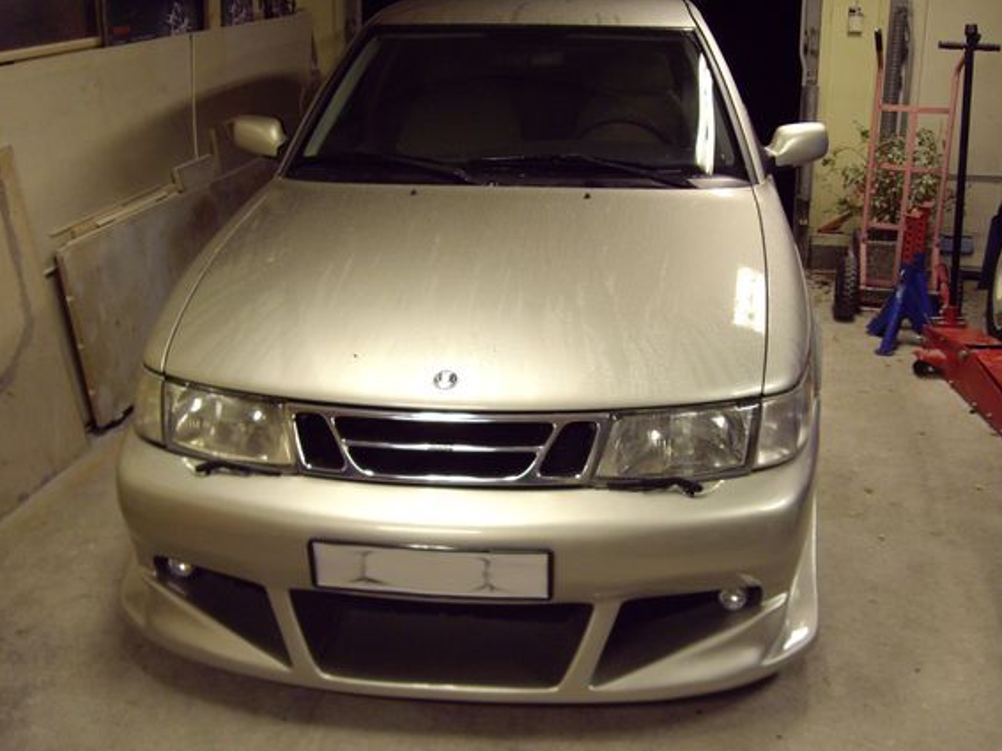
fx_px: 1244
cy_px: 395
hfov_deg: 43.9
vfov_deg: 33.6
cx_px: 524
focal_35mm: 43
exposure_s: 1/20
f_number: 2.7
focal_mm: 6.2
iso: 200
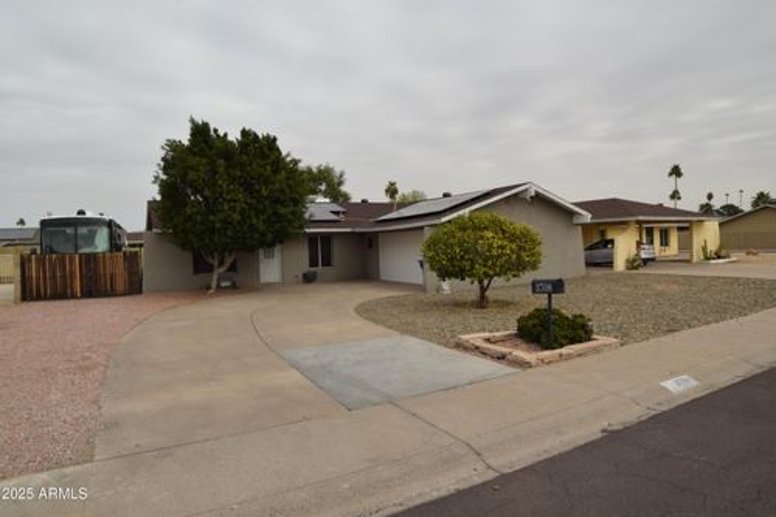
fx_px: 452
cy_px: 258
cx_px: 388
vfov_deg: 59.5
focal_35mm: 21
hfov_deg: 81.2
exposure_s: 1/200
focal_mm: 14
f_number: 10
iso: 100
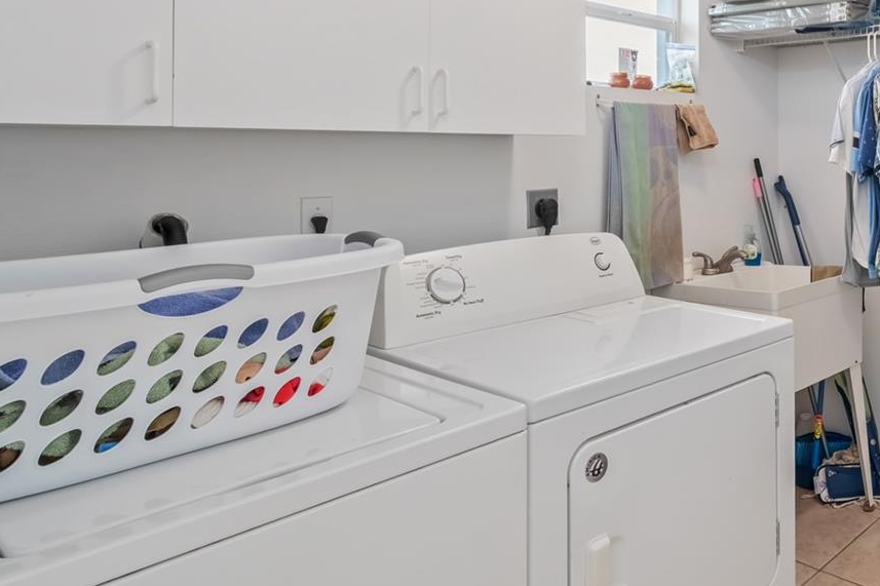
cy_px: 103
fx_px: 684
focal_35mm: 28
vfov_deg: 43.8
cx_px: 753
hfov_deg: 58.3
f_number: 9
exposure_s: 1/1.67
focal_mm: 10
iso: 250
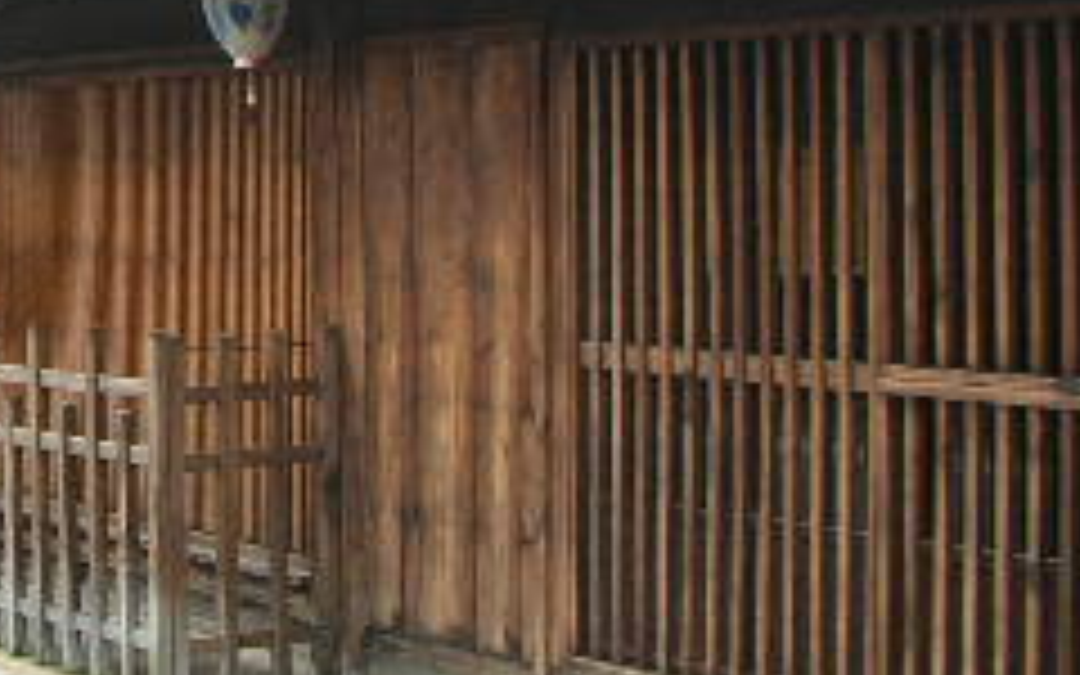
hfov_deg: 20.5
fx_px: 2914
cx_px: 76
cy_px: 220
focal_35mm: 99
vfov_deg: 13.2
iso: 50
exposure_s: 1/122
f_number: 2.8
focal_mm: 5.8
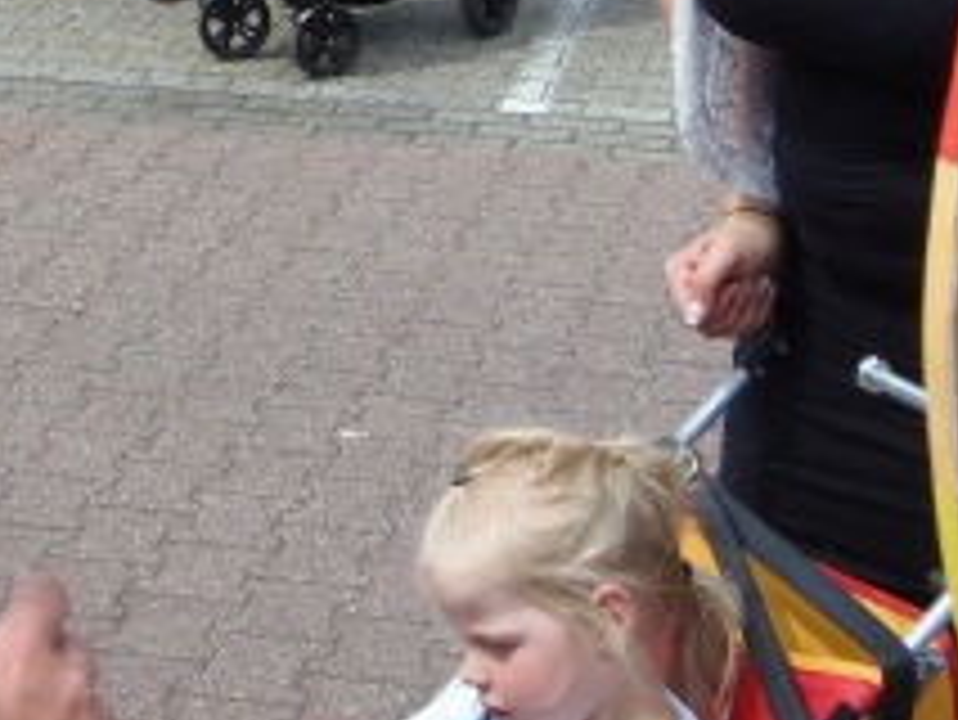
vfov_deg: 13.9
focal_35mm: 105
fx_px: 2908
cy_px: -36
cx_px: 229
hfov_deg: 18.6
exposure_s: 1/640
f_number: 3.4
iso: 64
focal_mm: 6.5
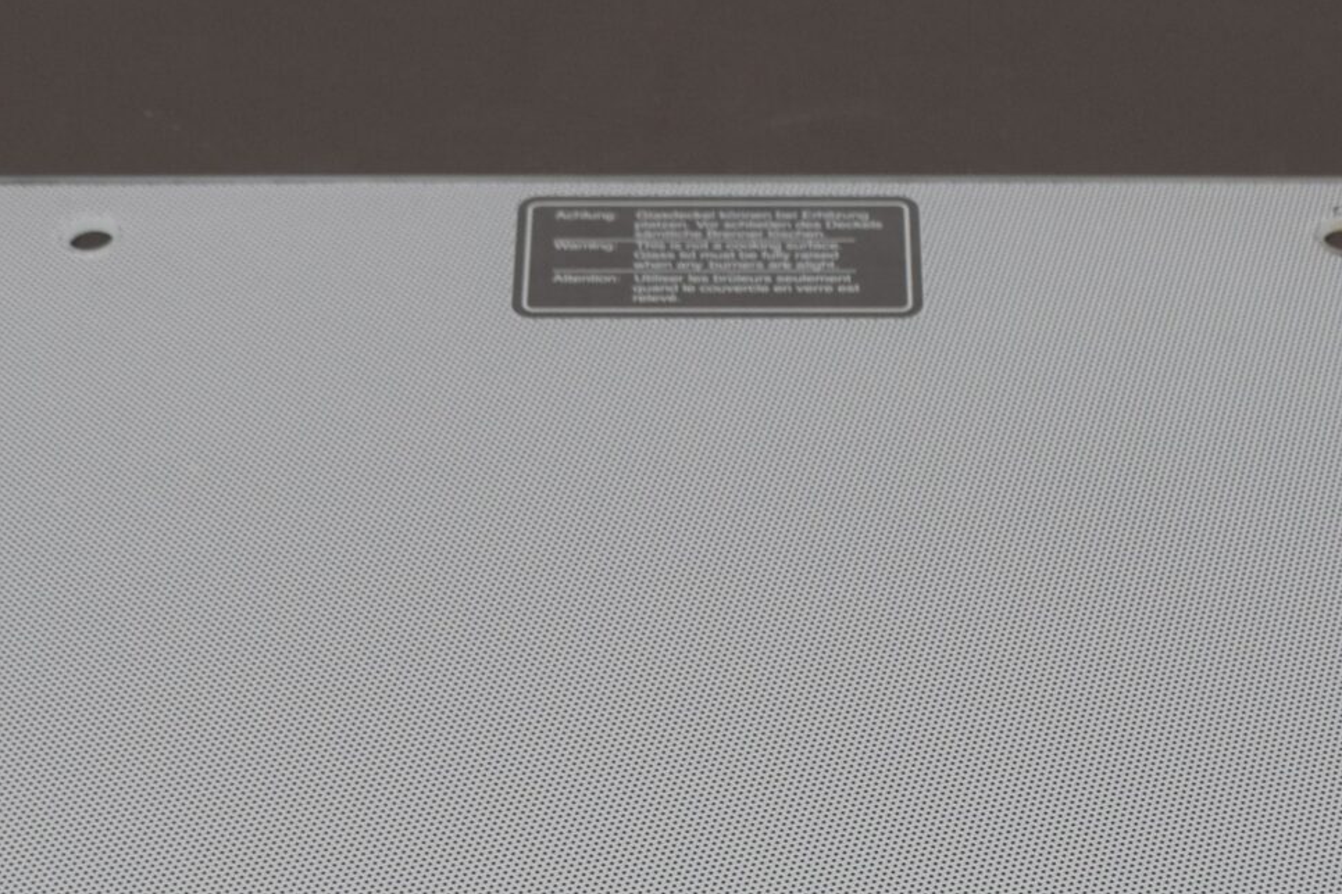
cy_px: 982
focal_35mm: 107
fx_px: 4001
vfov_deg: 12.5
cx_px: 788
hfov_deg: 19.0
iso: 400
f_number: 5.6
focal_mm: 27
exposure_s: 1/125
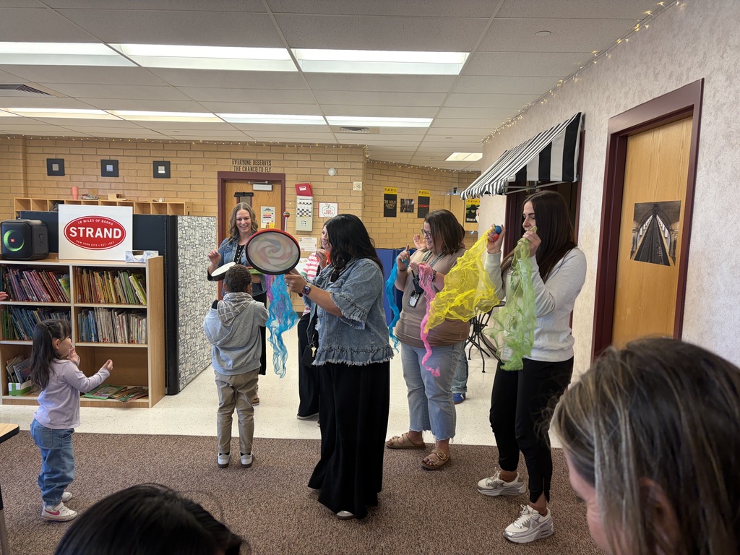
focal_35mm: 26
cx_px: 370
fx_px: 556
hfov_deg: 67.3
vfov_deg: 53.1
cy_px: 278
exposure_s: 1/60
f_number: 1.6
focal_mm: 5.96
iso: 80
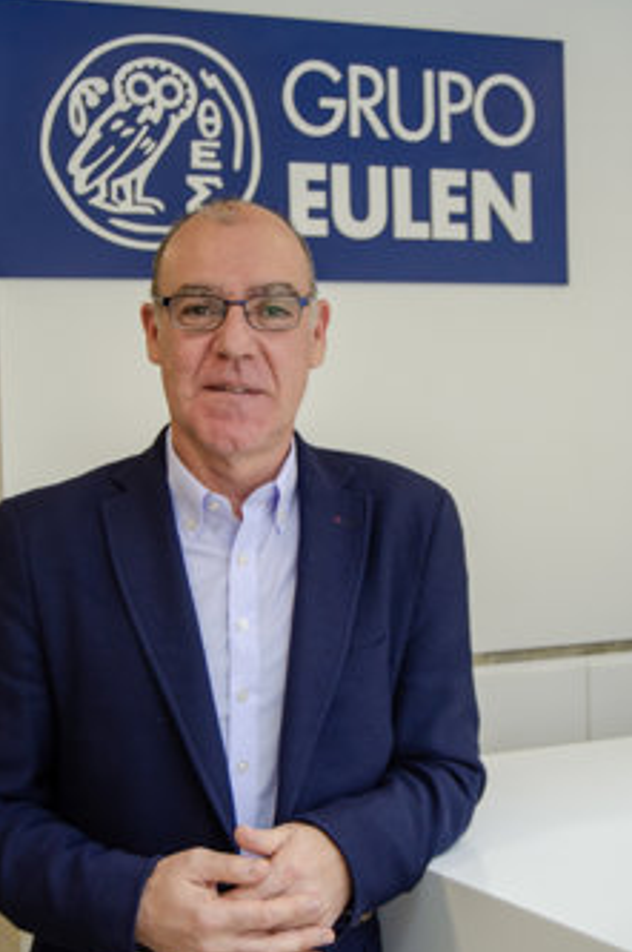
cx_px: 300
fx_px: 1770
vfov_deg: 30.1
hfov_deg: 20.2
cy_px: 500
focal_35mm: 67
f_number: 4.8
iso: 400
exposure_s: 1/60
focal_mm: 38
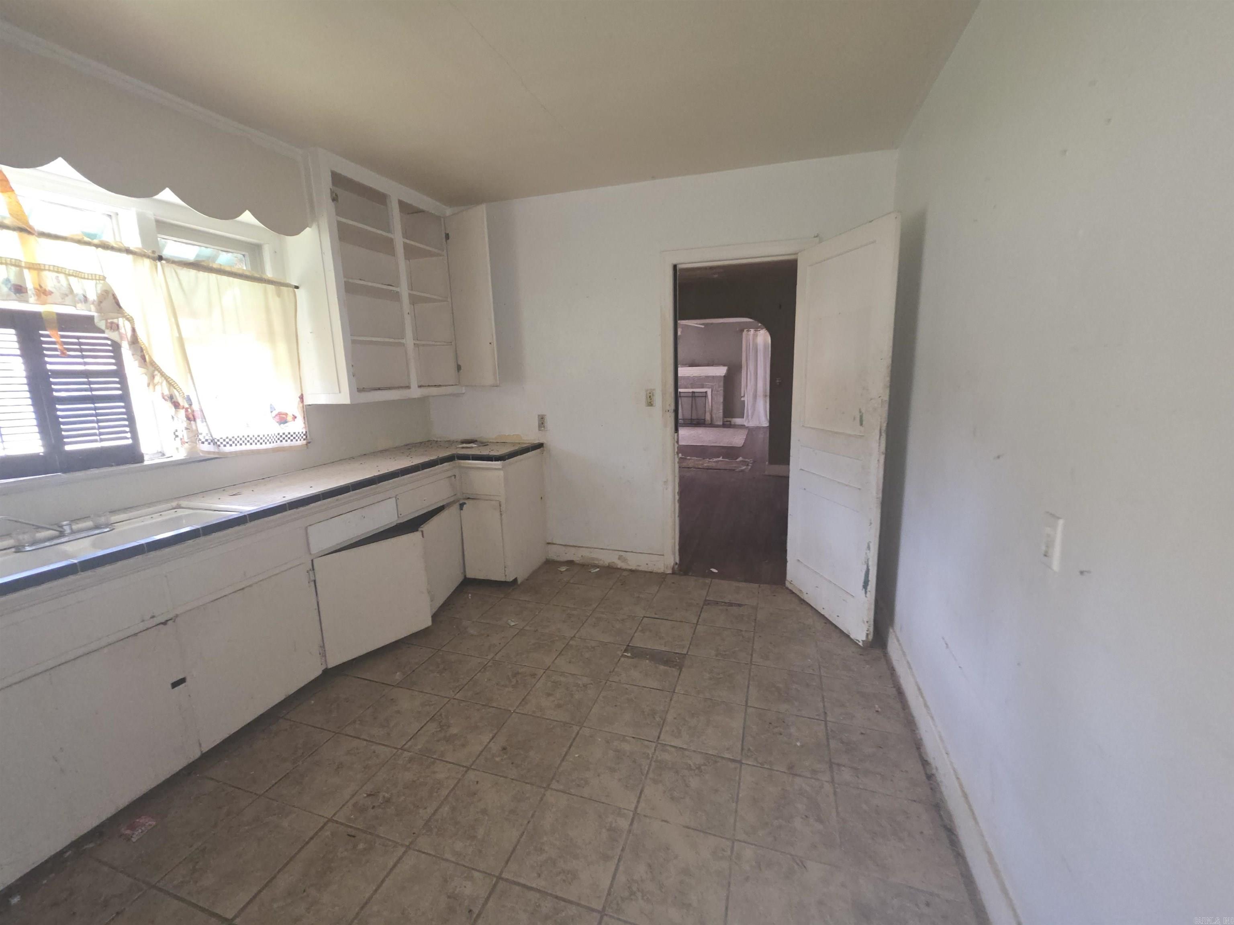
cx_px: 617
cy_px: 462
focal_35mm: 13
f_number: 1.9
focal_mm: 2.2
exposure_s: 1/40
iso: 250
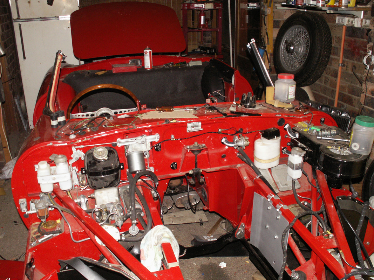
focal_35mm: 35
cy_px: 140
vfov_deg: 40.7
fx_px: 378
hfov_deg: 52.6
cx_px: 187
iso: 160
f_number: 2.8
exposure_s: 1/40
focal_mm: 5.86
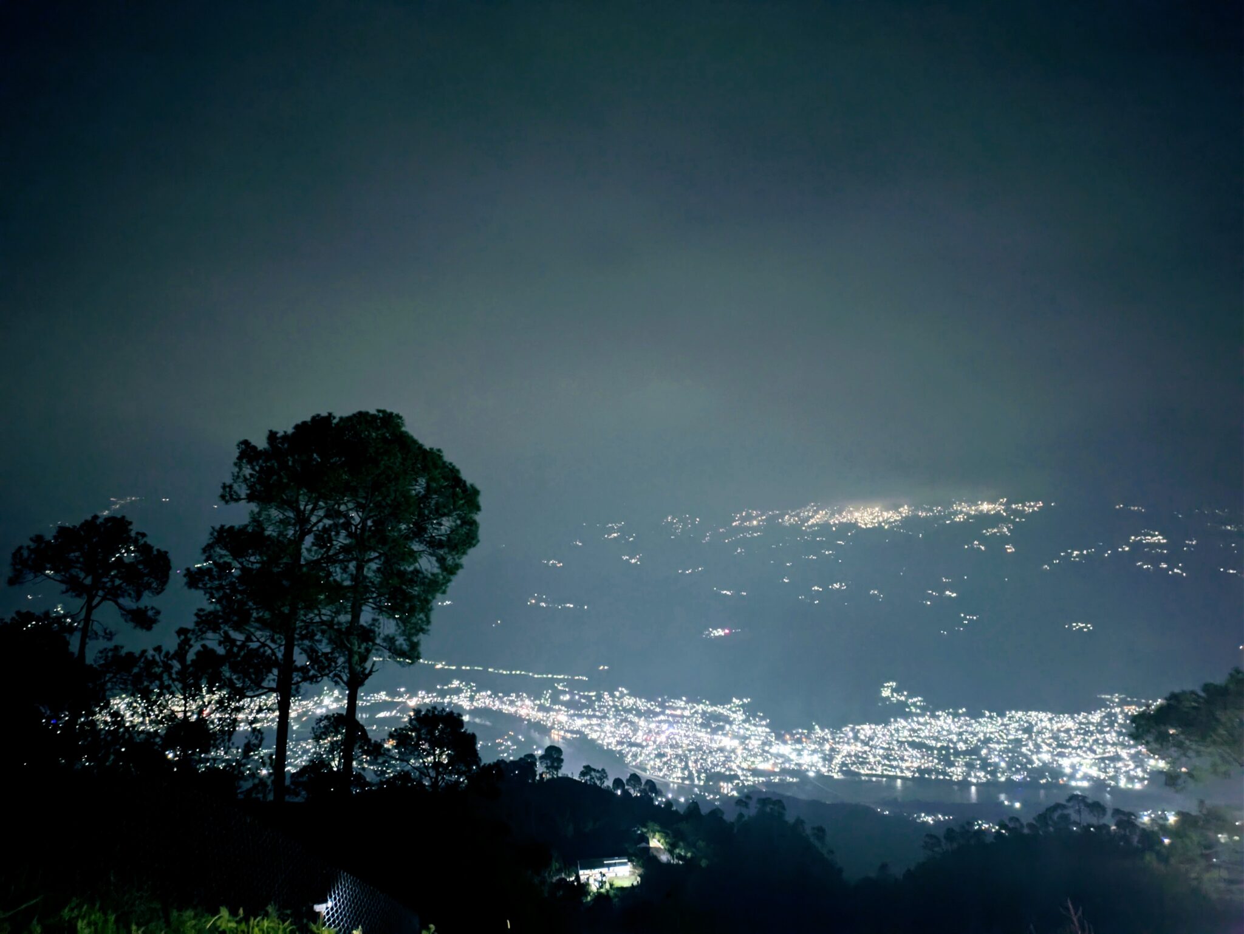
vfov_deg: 54.9
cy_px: 467
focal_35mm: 25
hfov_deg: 69.4
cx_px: 622
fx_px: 899
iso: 1510
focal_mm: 5.43
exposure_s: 1/3.1
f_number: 1.89
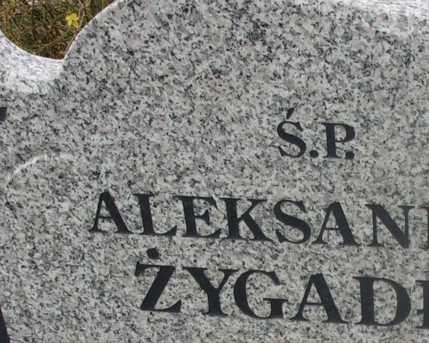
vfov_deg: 17.8
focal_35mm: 85
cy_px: 321
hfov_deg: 22.2
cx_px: 343
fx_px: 1080
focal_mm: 5.1
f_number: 10.8
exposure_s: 1/45
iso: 80
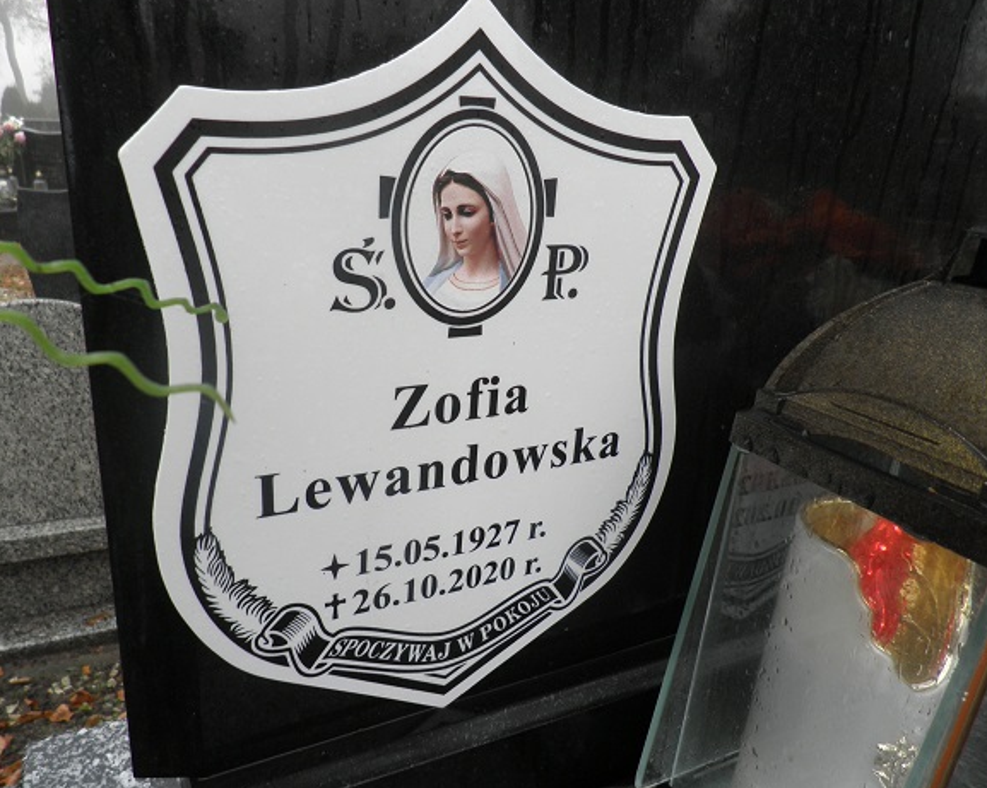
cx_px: 458
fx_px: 759
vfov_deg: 54.9
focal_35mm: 26
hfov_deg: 66.0
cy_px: 386
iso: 64
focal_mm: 4.3
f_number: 3.3
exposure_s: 1/50
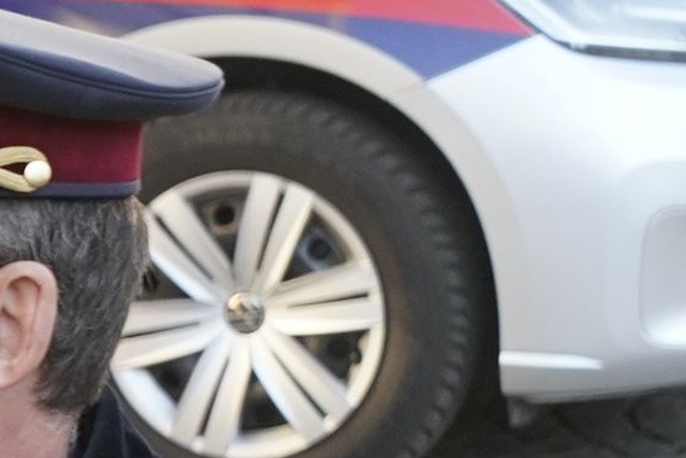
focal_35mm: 366
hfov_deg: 5.2
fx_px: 6976
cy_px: 720
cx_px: -1541
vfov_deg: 3.7
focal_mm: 52
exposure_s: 1/500
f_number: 5.6
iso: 1250
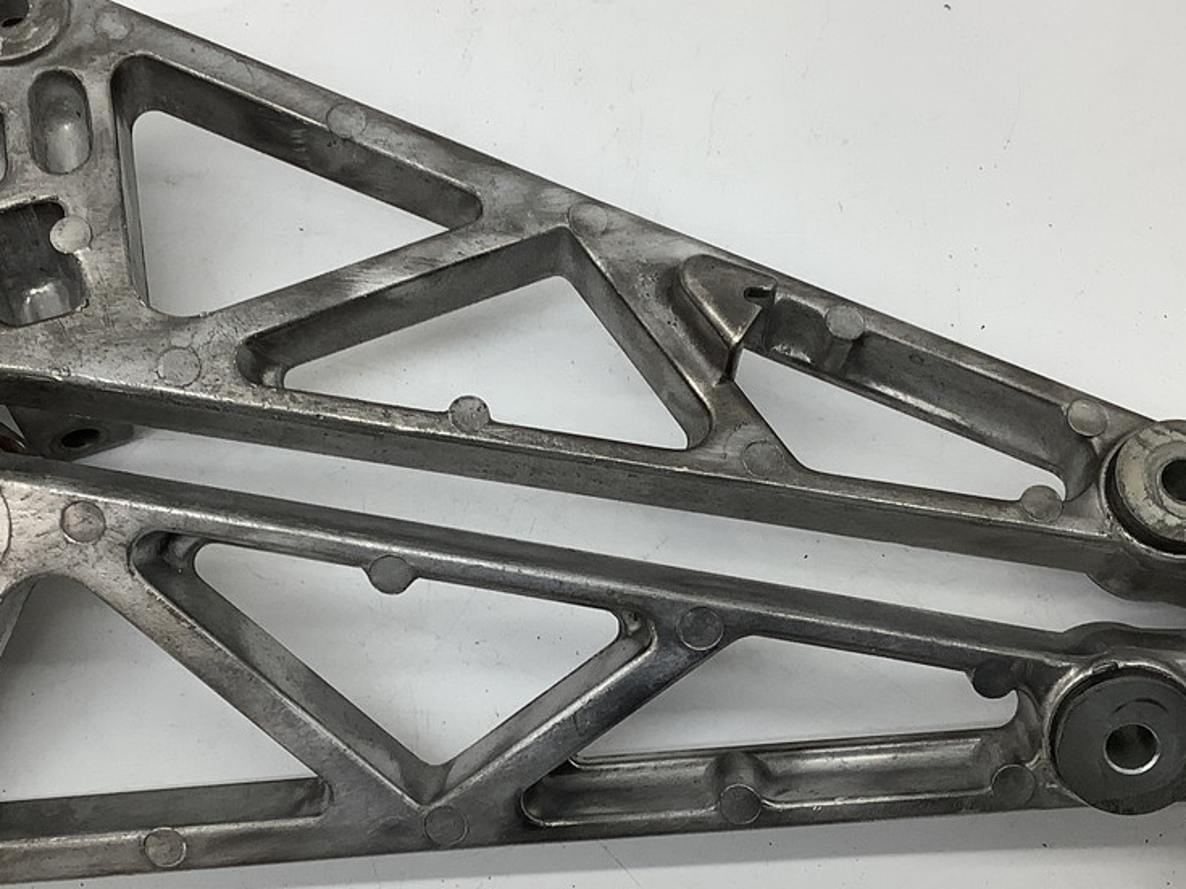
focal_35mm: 54
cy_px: 502
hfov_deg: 35.5
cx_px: 524
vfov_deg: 27.0
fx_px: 1850
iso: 40
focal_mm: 3.3
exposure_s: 1/120
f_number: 2.4
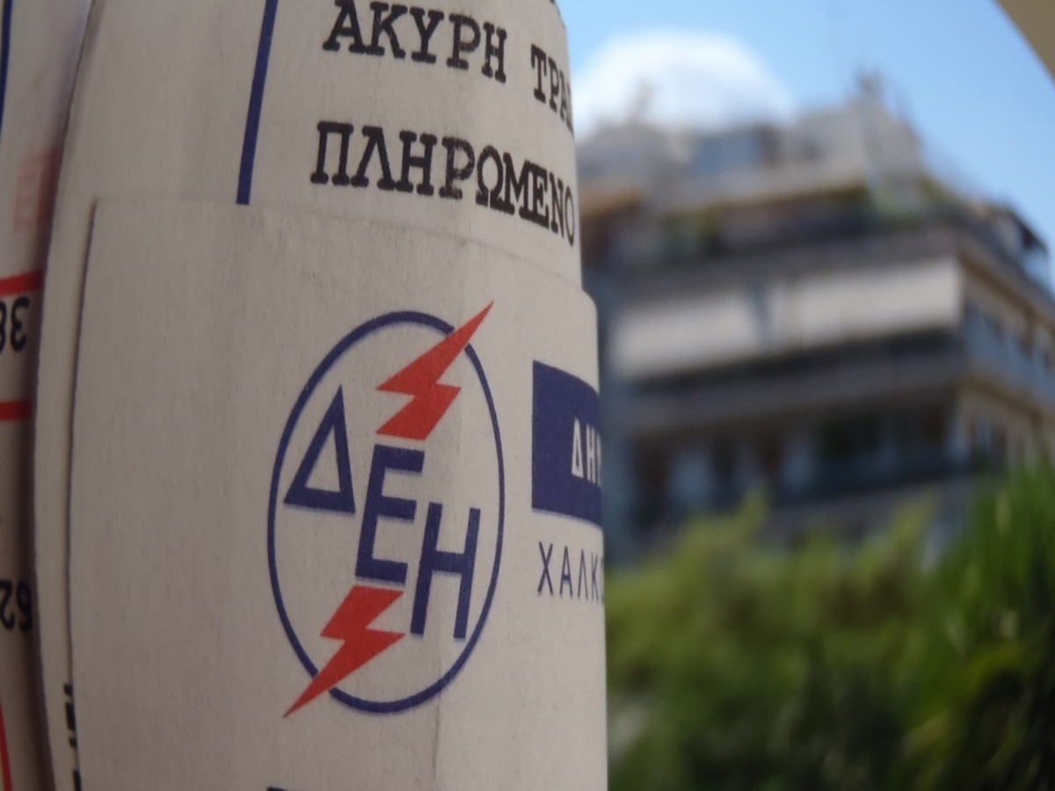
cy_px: 396
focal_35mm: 37
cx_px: 528
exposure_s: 1/80
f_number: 13
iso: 100
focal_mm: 6.64
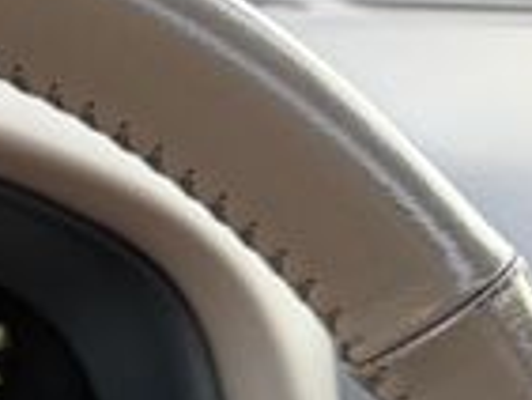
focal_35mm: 109
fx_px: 1677
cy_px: 679
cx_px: -389
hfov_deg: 15.7
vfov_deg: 12.6
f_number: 1.78
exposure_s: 1/112
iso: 200
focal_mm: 6.76
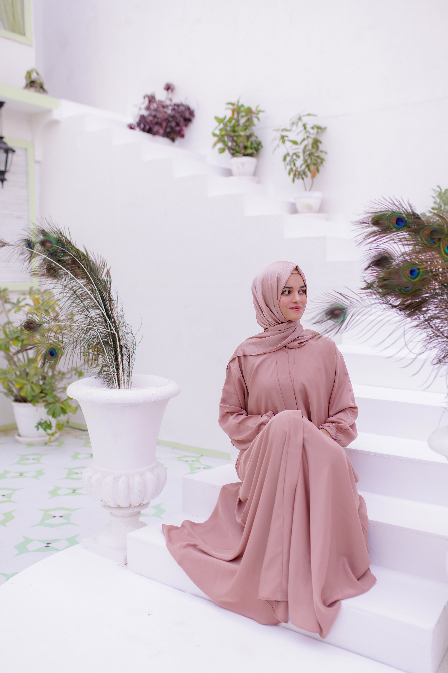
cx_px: 224
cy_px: 336
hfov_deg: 37.9
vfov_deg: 54.4
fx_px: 653
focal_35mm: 35
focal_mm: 35
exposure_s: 1/800
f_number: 2
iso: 100
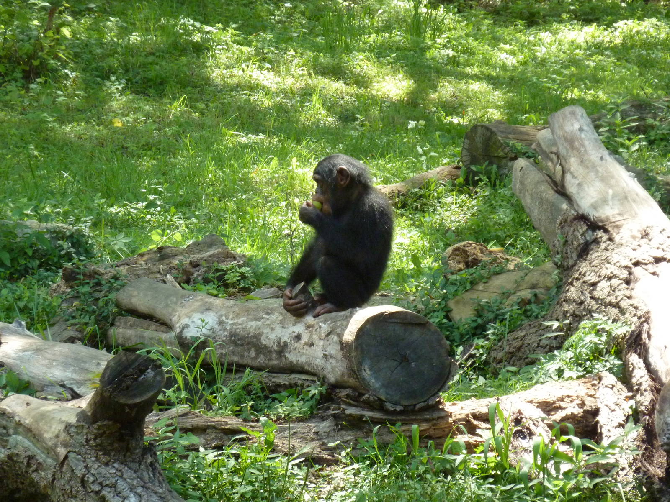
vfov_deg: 9.4
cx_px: 335
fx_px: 3058
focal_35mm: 158
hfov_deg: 12.5
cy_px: 251
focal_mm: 25.9
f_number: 4.5
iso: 400
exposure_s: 1/250
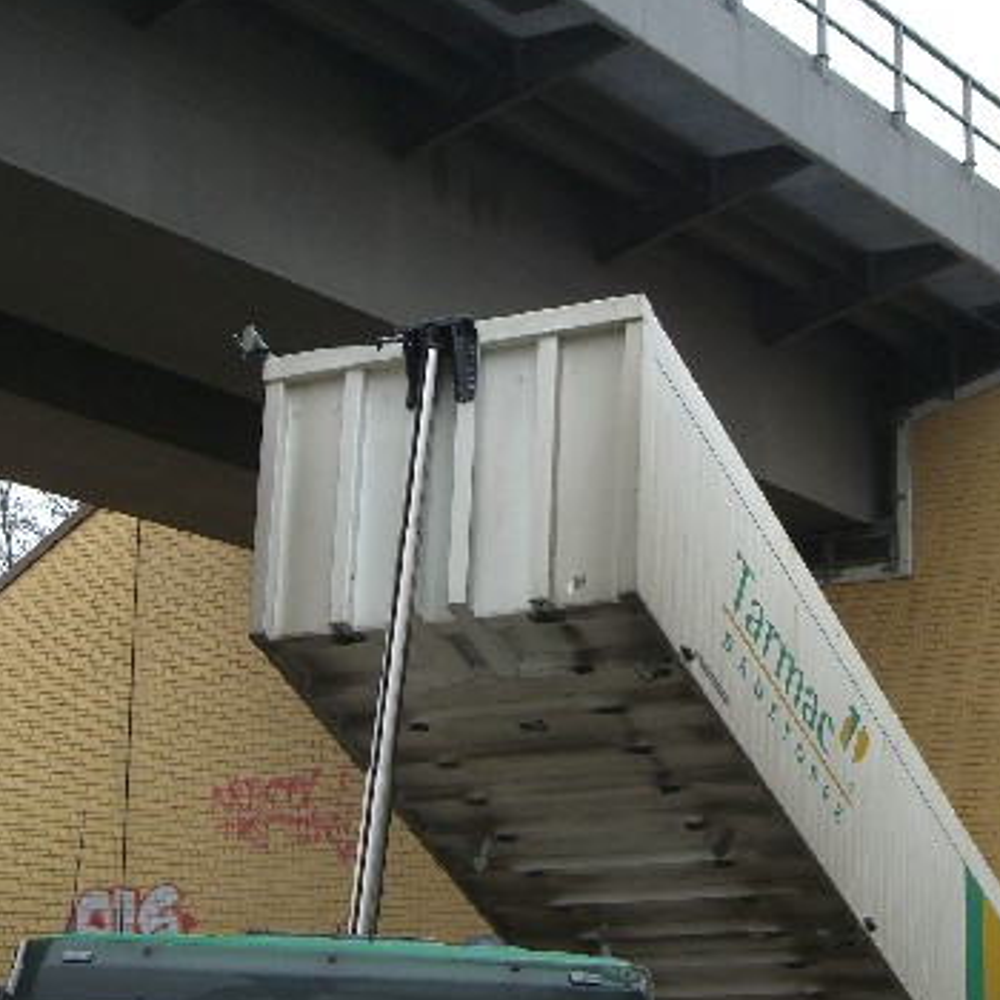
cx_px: 553
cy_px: 404
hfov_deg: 20.6
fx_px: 2745
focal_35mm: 84
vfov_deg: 20.6
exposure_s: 1/80
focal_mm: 11.8
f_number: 3.6
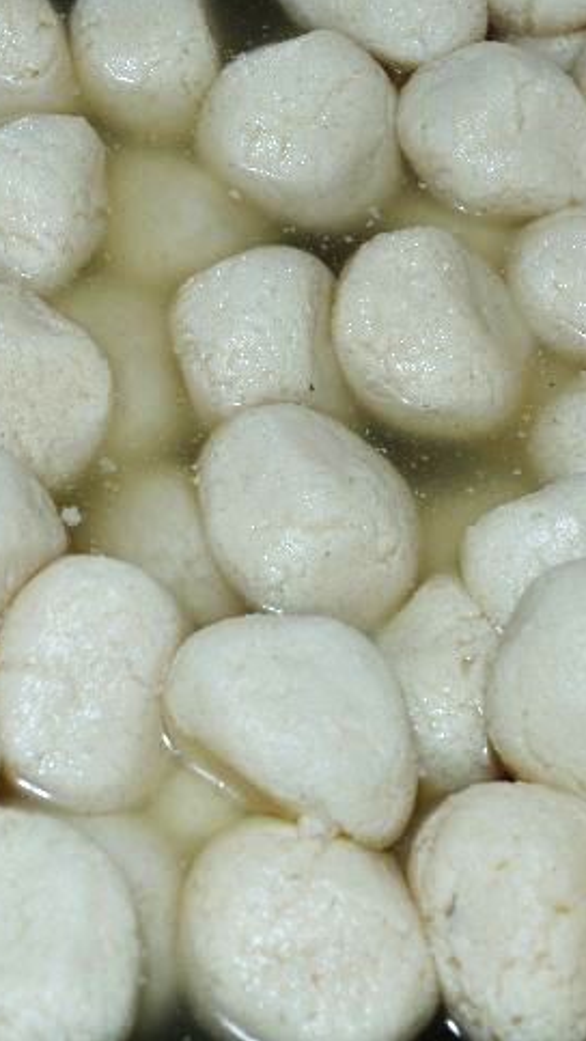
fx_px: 2975
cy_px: 519
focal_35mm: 108
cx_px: 179
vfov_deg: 19.8
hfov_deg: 11.2
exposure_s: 1/30
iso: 200
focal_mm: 45
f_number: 8
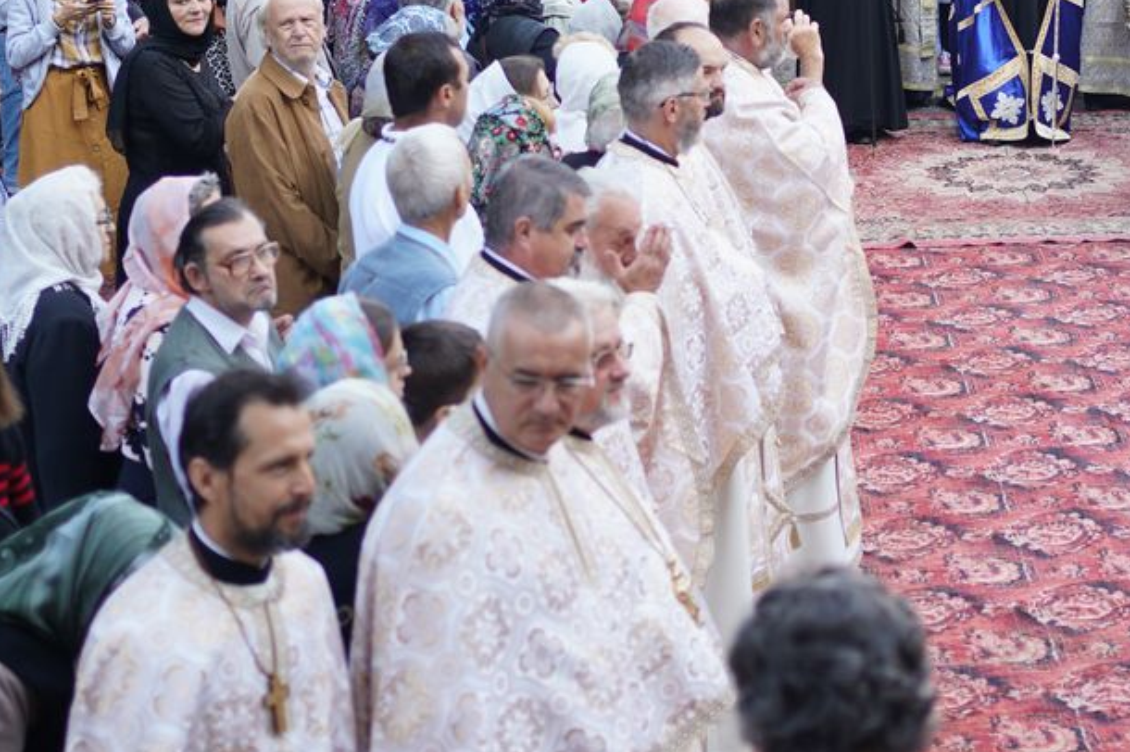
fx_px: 2917
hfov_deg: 21.8
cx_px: 830
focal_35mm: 93
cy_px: -46
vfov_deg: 14.4
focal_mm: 35
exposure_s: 1/500
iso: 160
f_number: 2
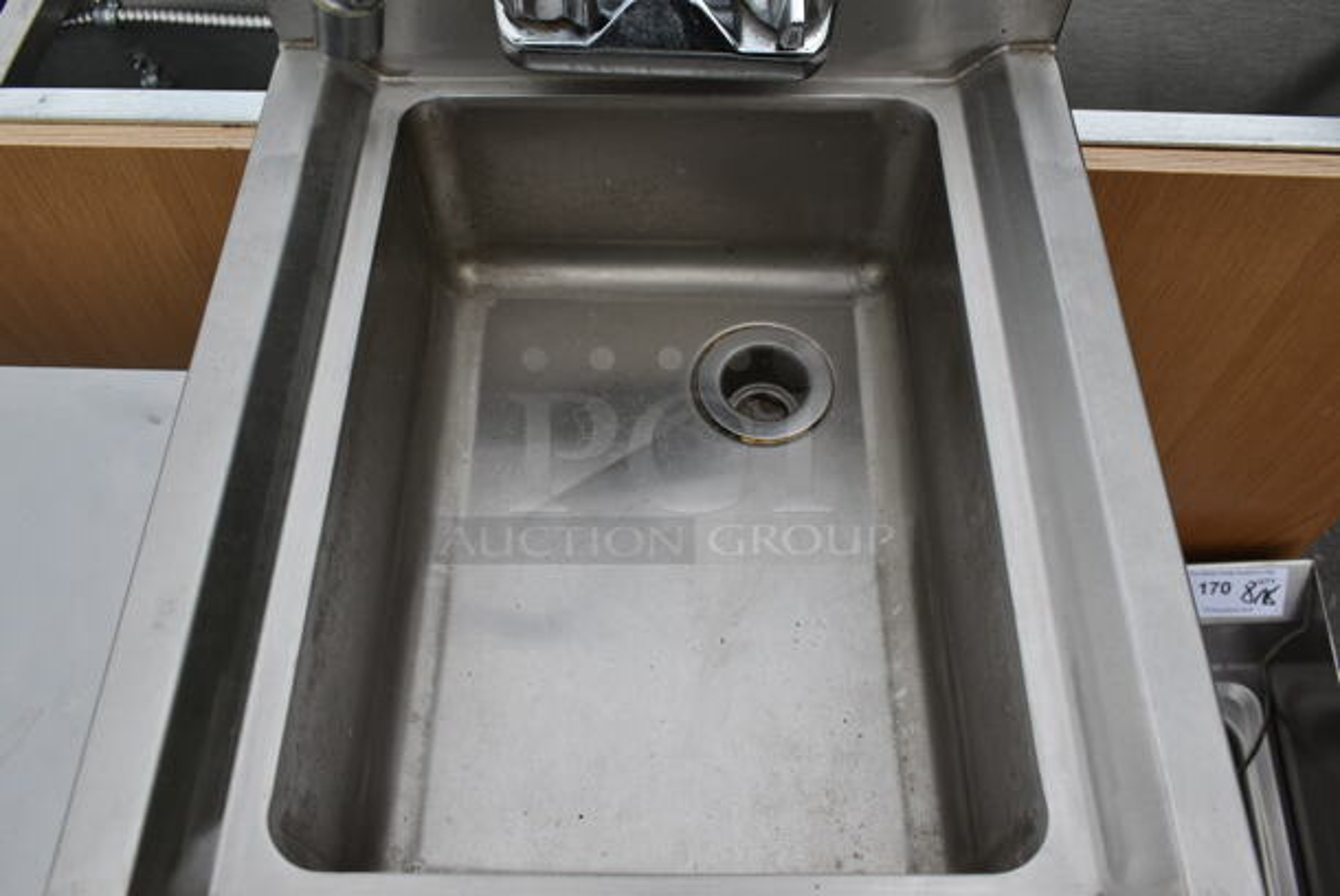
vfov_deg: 43.7
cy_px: 448
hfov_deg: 61.9
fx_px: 1118
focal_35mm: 30
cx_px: 670
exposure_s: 1/250
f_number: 8
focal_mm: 20
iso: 100
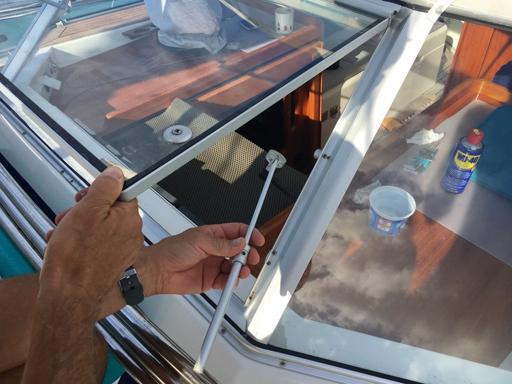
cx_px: 256
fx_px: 429
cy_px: 192
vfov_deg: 48.2
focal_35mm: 29
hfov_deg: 61.6
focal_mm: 4.15
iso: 25
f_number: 2.2
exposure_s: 1/1026
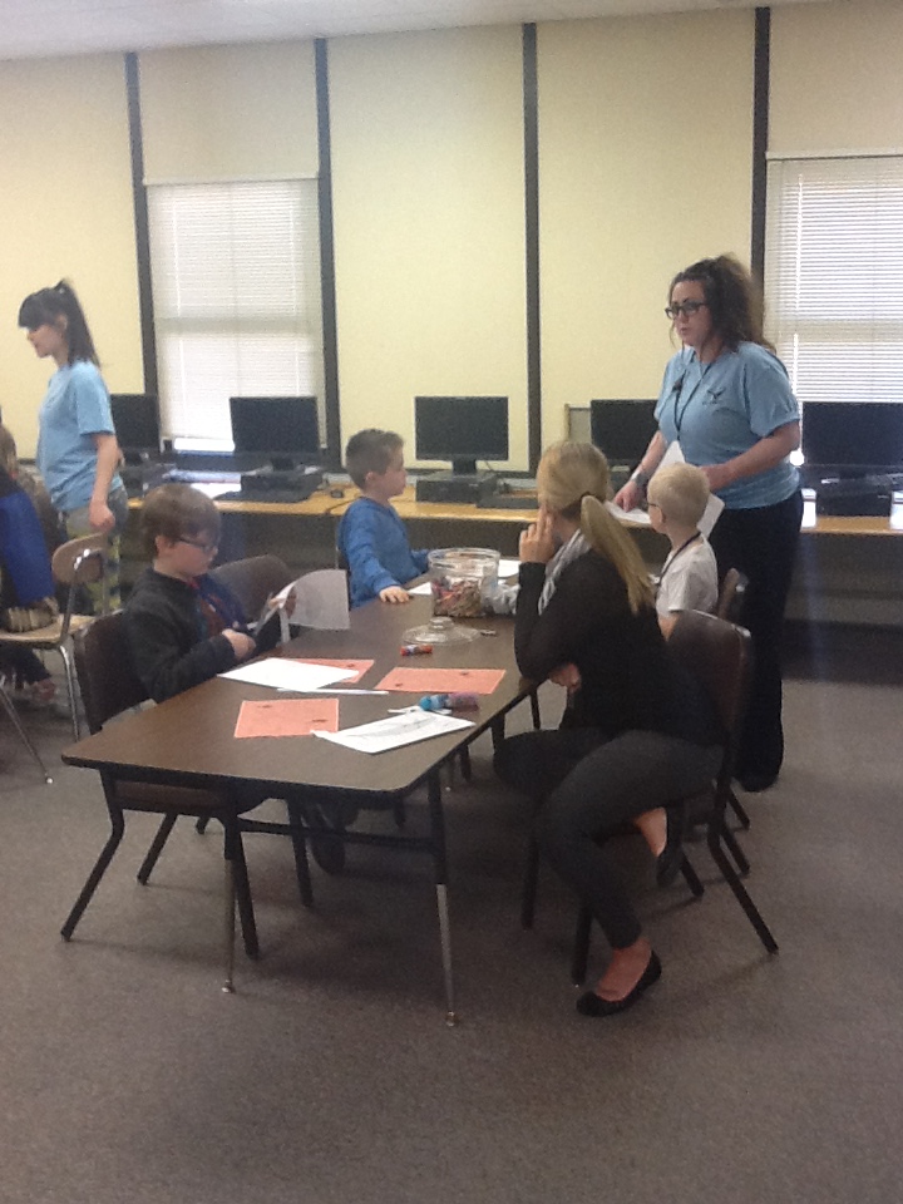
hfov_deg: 32.9
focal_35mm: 44
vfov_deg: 42.9
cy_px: 602
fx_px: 1530
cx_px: 452
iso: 80
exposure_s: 1/30
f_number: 2.4
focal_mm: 2.03
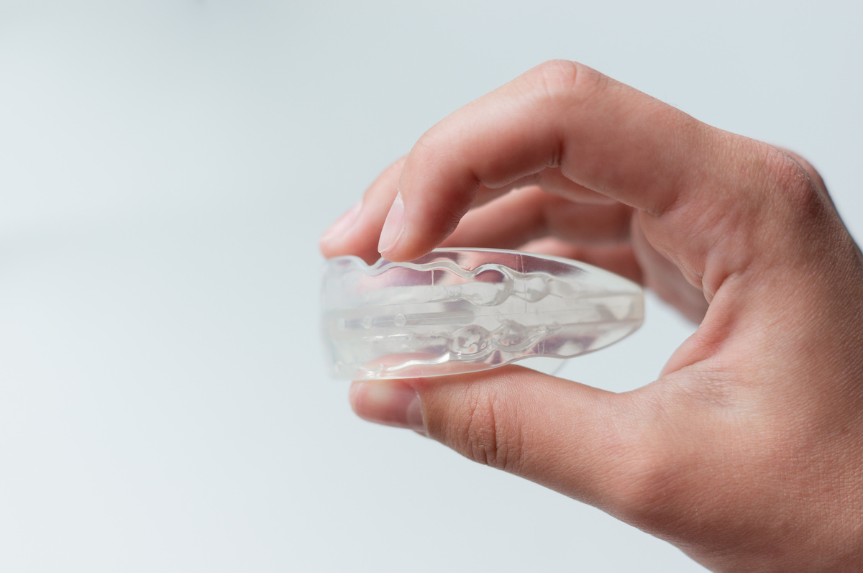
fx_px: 1796
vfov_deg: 18.1
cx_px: 432
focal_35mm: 75
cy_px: 286
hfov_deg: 27.0
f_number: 2.5
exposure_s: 1/250
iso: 100
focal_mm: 50
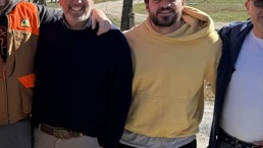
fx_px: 565
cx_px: -59
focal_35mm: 81
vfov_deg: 14.9
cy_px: 89
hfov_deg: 23.7
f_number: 1.78
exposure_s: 1/2611
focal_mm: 6.76
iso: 80
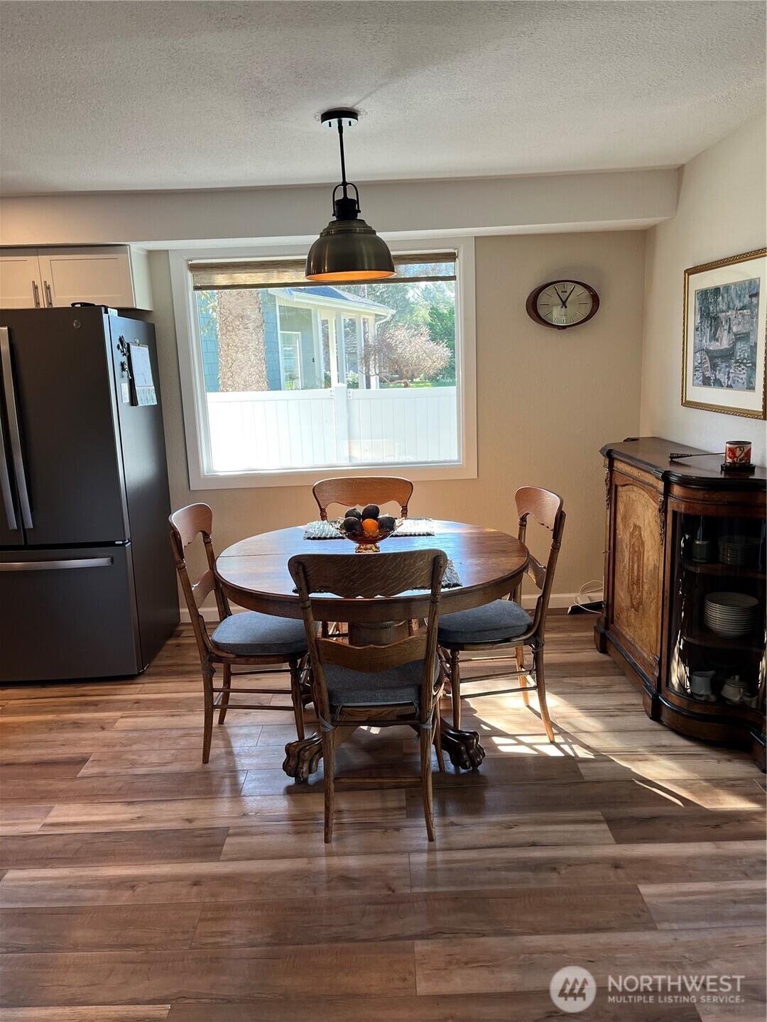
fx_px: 768
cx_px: 384
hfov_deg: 53.1
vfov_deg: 67.3
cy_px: 511
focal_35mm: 26
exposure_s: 1/120
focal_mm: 5.1
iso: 64
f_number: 1.6
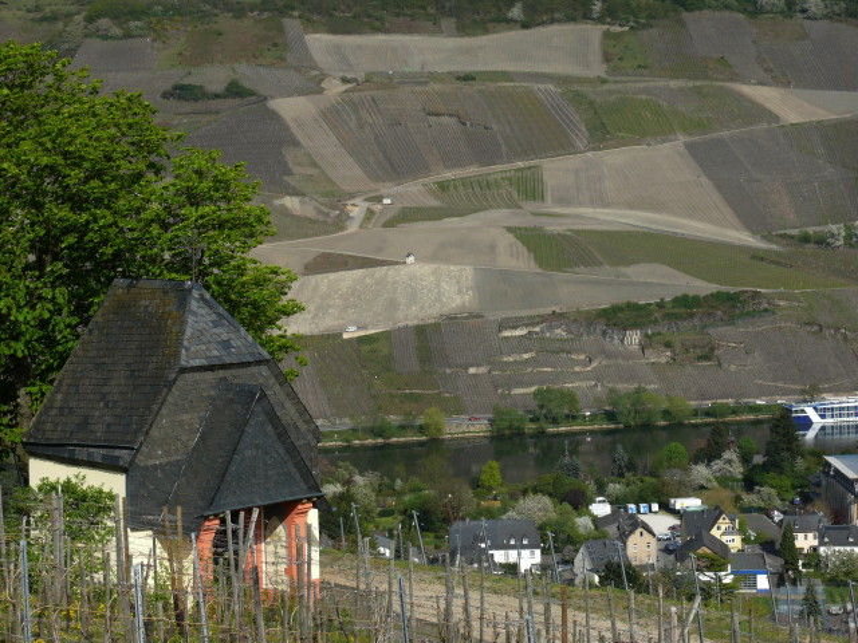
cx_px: 429
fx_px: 2379
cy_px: 322
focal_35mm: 96
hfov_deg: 20.4
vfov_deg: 15.4
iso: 100
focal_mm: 20.3
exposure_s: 1/400
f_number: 5.6
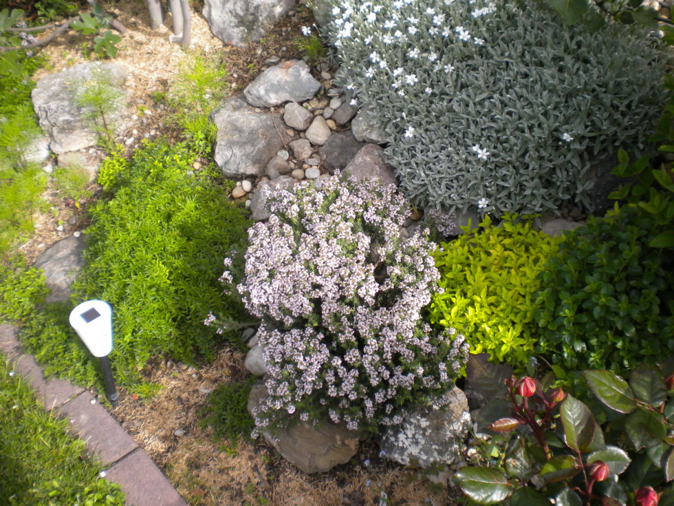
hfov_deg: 52.6
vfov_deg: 40.7
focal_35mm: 35
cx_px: 337
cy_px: 253
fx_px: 681
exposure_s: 1/232
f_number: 4.6
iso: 80
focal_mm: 6.3
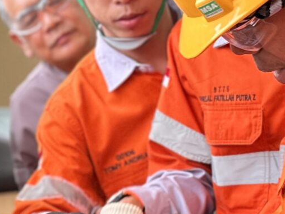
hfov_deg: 16.1
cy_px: 176
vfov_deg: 12.2
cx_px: 43
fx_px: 996
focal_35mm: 121
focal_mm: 6.86
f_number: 1.78
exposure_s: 1/100
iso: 250
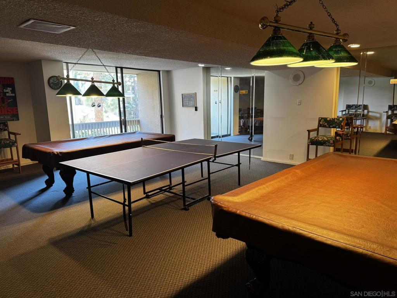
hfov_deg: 71.6
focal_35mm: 24
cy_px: 149
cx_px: 198
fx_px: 275
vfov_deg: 56.8
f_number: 1.78
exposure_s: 1/60
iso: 250
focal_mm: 6.76
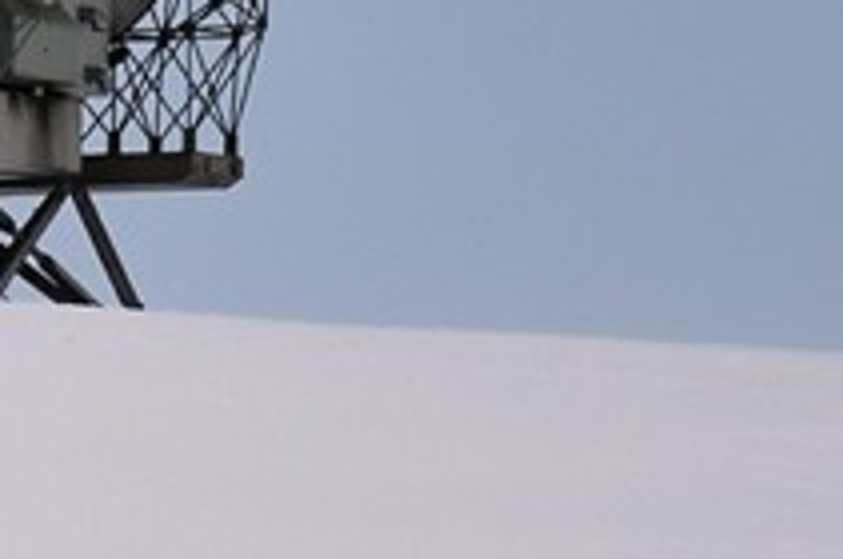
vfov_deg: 1.7
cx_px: -2317
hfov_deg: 2.5
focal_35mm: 797
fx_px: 18634
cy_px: -599
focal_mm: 105
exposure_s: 1/250
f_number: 9
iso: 400
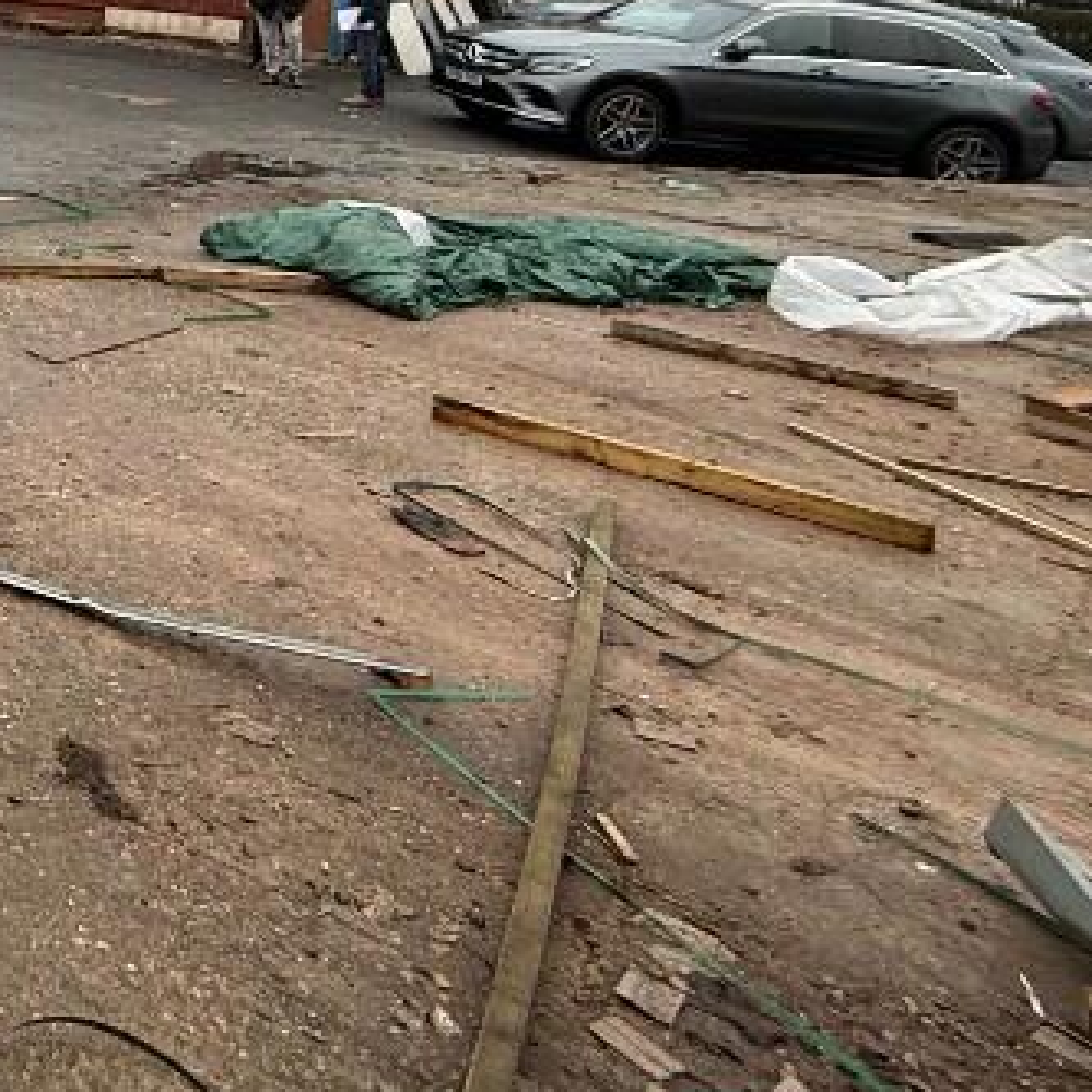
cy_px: -85
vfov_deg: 37.4
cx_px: -512
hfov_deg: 29.1
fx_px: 1356
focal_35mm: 38
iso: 50
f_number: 2.2
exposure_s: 1/221
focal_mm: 2.22
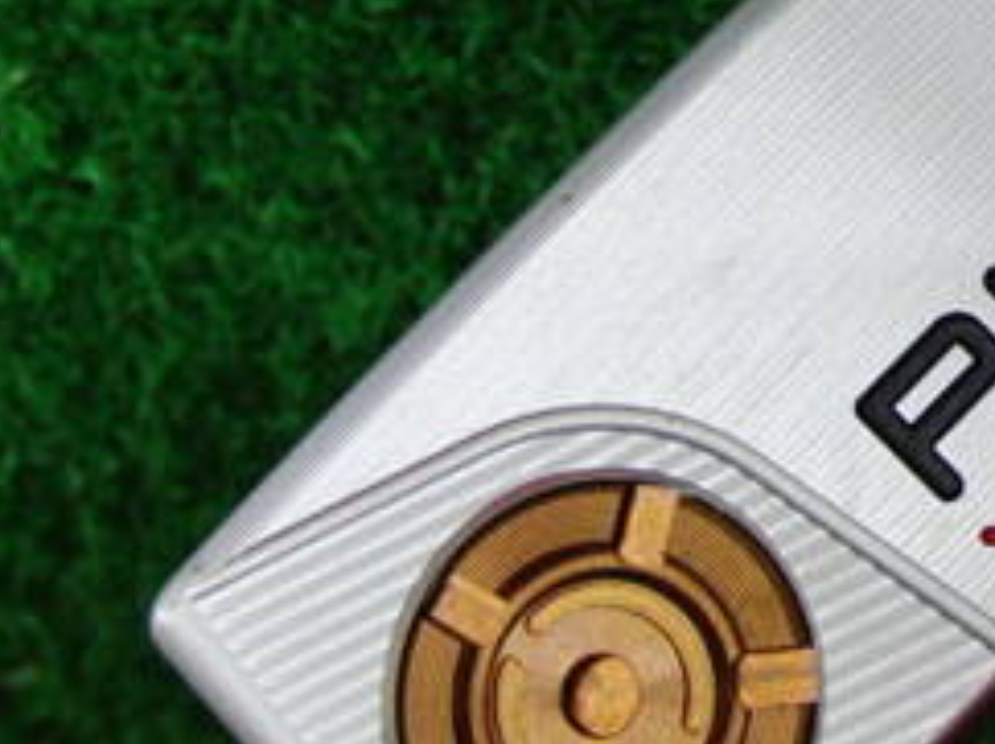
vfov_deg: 14.8
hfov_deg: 18.9
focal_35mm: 98
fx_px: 2814
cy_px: 25
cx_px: 1217
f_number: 3.6
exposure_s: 1/80
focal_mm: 6.42
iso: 320
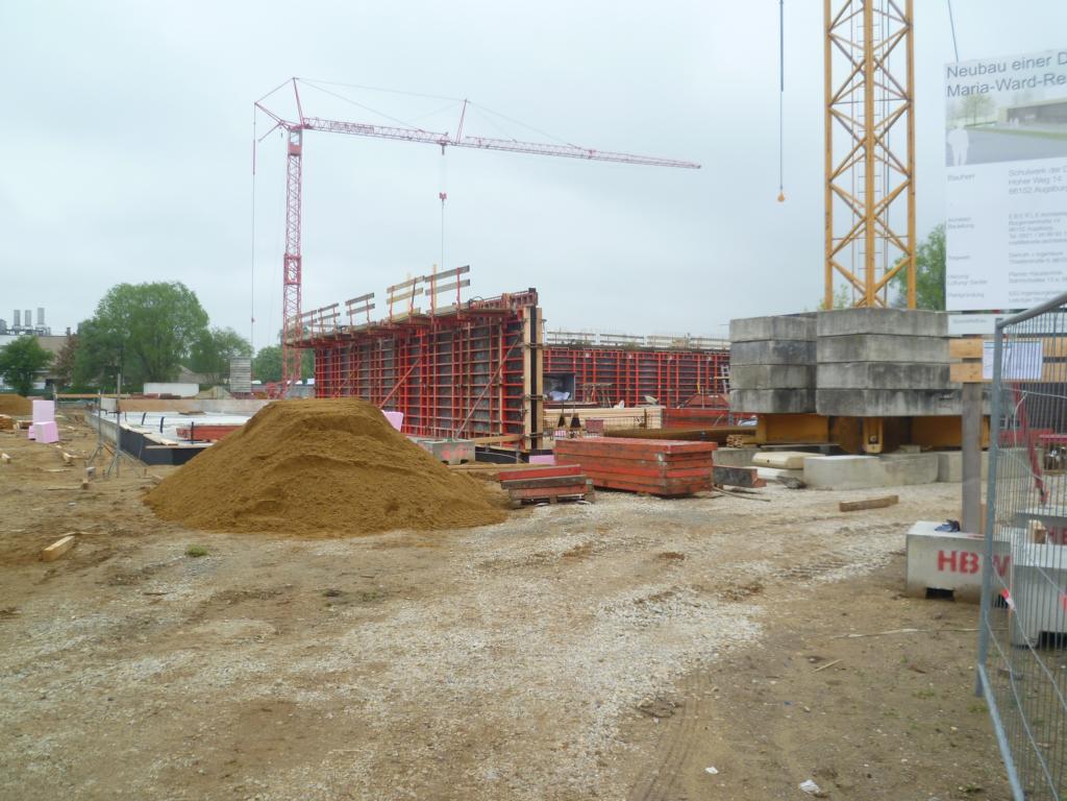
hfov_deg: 60.0
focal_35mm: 30
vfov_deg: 46.8
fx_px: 925
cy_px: 400
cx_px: 534
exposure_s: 1/320
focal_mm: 5.4
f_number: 2.9
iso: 80
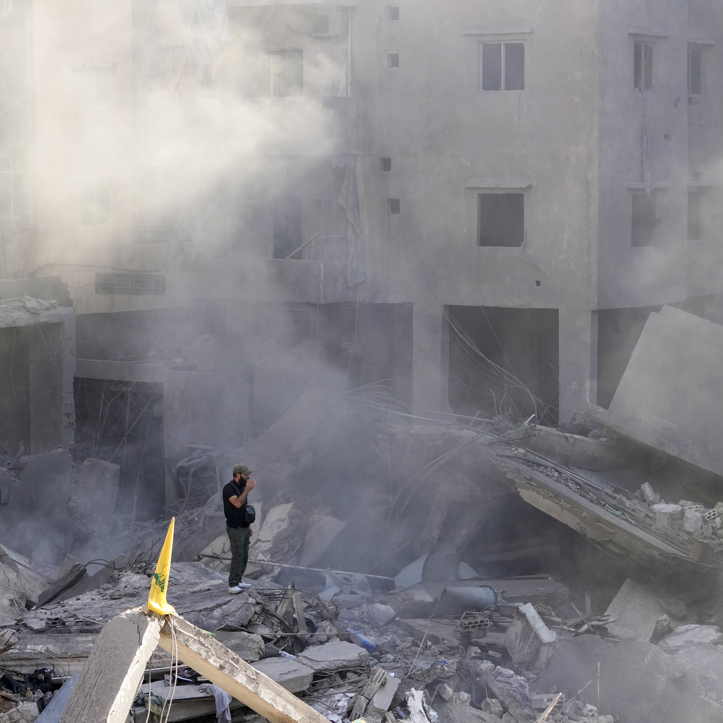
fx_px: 2434
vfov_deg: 16.9
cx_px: 245
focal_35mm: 103
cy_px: 344
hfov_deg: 16.9
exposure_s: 1/2500
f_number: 5
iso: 1600
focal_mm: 70
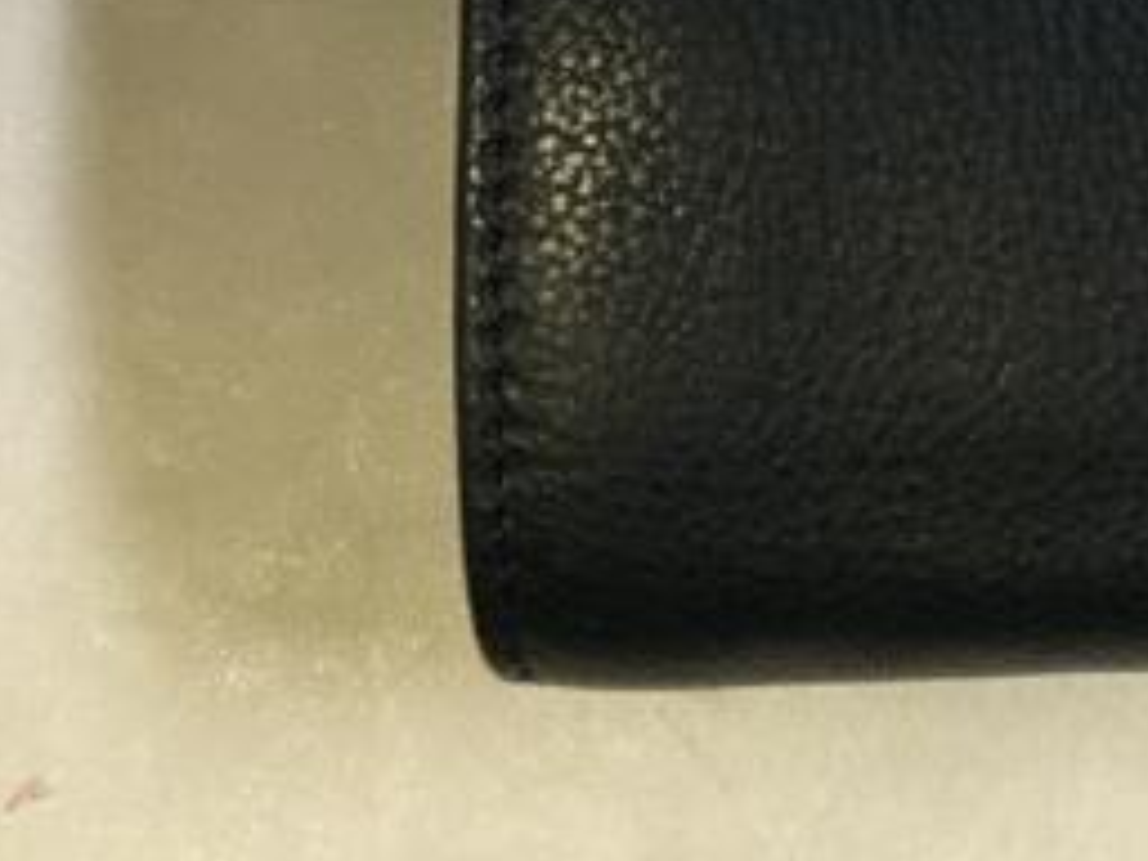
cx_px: 1552
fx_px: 3383
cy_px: -168
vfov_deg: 14.1
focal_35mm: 102
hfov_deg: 17.8
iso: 160
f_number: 1.8
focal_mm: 3
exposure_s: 1/50
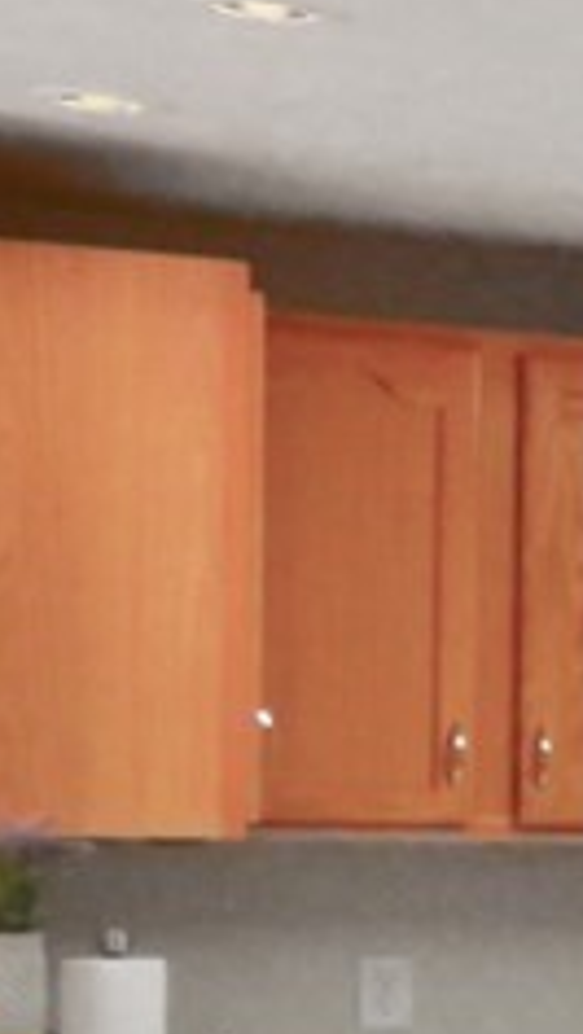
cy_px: 657
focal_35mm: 136
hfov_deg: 5.9
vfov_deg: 15.8
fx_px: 3732
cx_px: 3007
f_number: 4
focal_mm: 10
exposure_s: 1/60
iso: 640
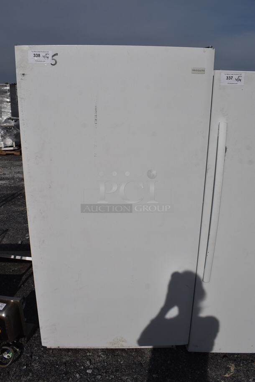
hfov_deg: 48.0
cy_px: 191
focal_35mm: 27
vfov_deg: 67.3
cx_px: 128
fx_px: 286
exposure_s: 1/2000
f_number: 11
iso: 200
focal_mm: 18
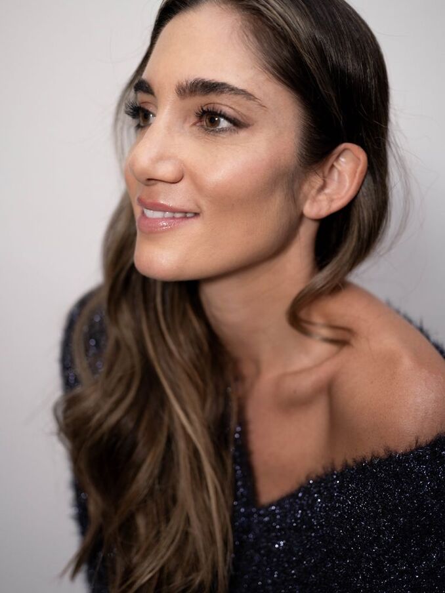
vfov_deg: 51.4
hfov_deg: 39.7
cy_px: 296
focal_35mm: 36
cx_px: 222
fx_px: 617
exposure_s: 1/125
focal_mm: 45
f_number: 2.8
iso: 1000
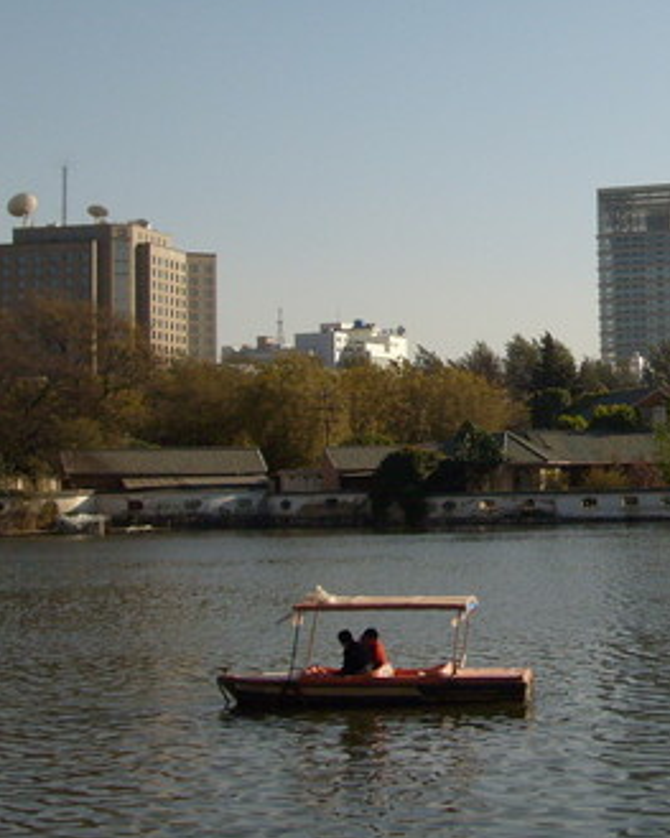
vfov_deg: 22.9
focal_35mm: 83
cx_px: 662
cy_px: 247
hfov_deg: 18.1
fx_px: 2058
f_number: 7.7
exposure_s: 1/350
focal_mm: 7.2
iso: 80
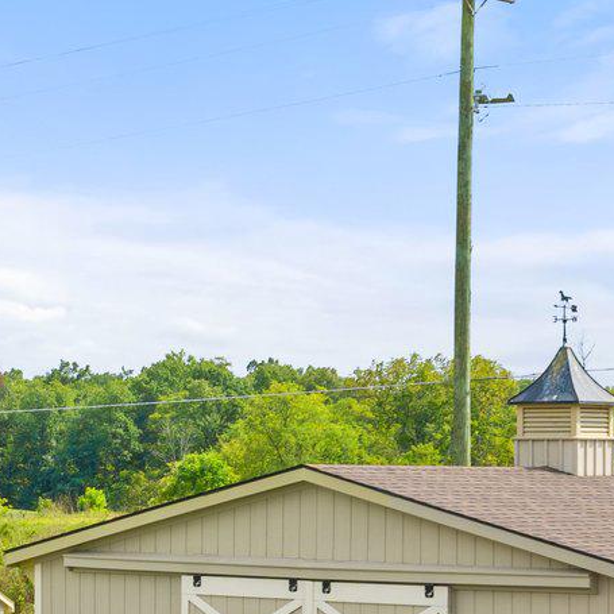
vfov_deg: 12.9
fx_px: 2689
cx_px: 231
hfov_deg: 13.0
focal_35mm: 134
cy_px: 574
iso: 200
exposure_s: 1/400
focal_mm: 35
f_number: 10
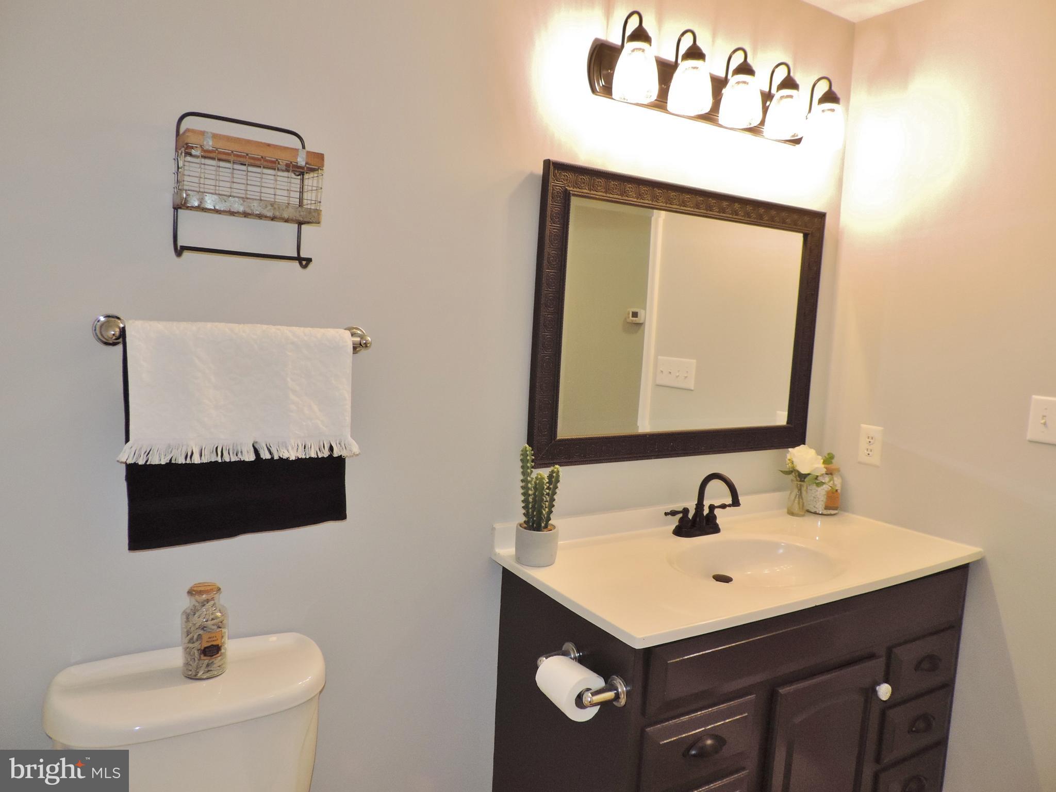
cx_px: 528
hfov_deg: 71.6
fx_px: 732
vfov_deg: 56.8
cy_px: 396
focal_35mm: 24
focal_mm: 4.3
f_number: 3
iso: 280
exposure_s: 1/40
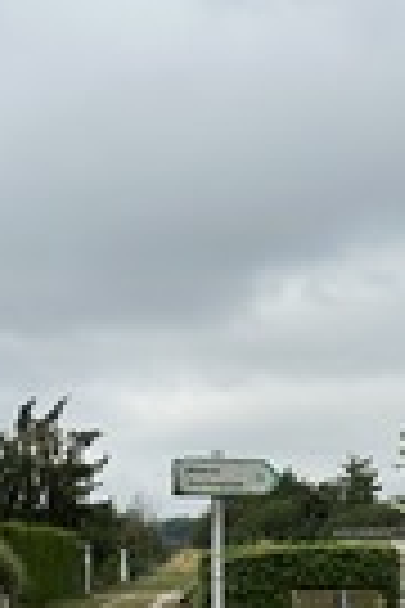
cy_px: 563
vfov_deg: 18.1
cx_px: 176
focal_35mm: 111
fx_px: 1873
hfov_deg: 12.3
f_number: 1.78
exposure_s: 1/4545
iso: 80
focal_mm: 6.86
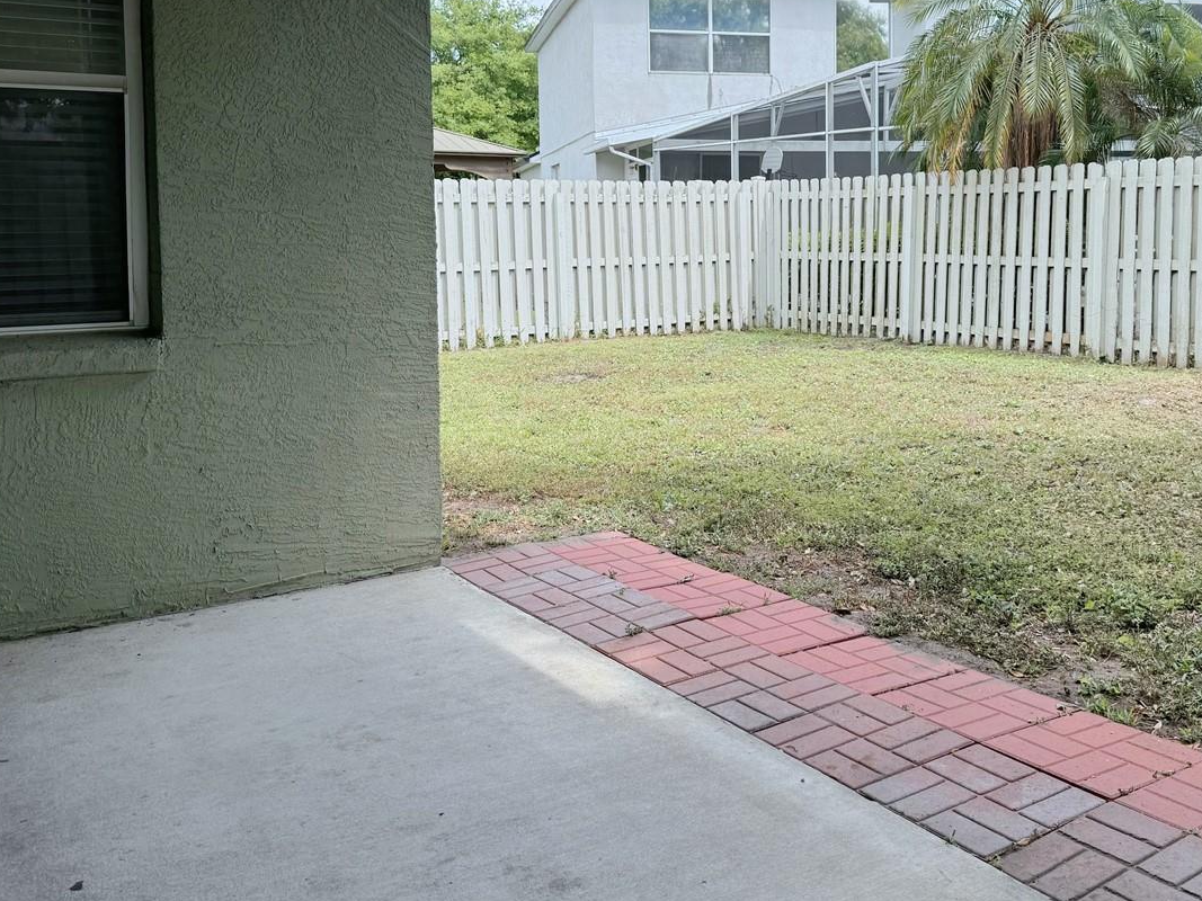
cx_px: 723
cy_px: 284
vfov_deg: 39.1
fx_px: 1250
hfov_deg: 51.0
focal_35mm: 36
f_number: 1.78
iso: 80
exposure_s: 1/1869
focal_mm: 6.76
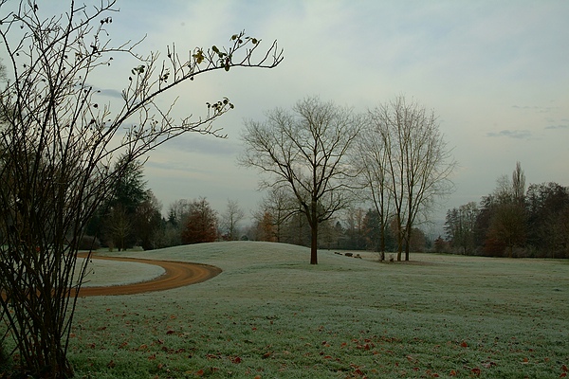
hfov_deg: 41.9
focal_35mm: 47
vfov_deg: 28.6
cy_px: 190
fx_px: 743
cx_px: 284
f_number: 6.7
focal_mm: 31
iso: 100
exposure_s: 1/180
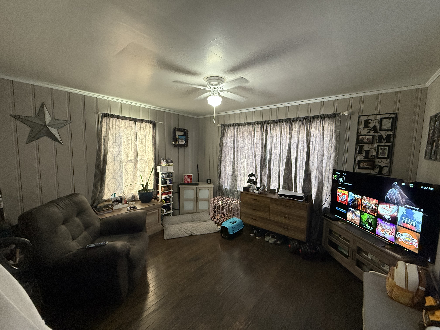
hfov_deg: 102.1
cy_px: 165
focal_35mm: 14
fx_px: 178
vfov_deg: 85.7
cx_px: 220
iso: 320
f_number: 2.2
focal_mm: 2.22
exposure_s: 1/84
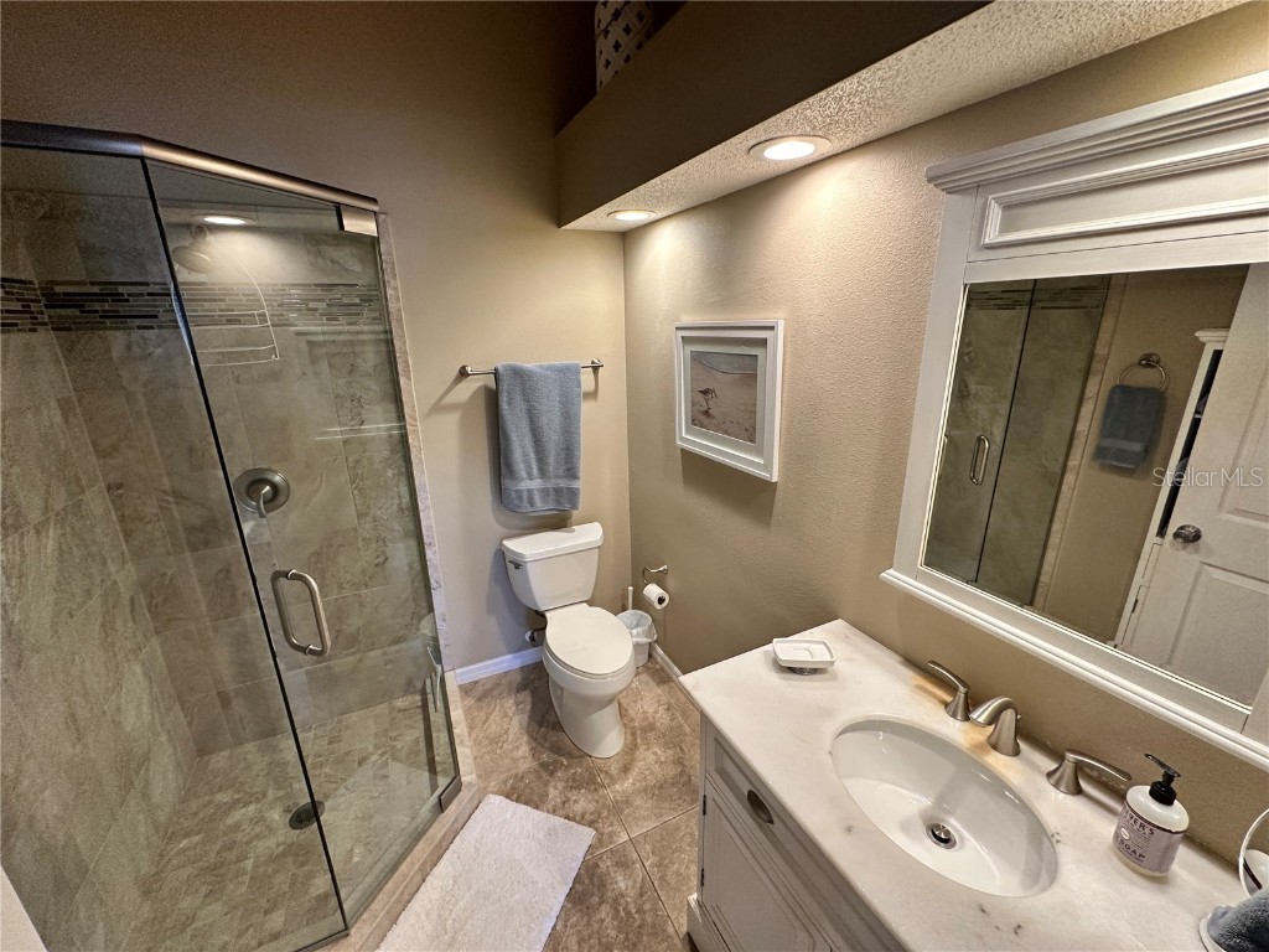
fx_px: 513
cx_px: 634
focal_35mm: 14
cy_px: 476
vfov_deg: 85.7
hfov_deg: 102.1
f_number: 2.2
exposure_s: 1/120
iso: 250
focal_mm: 2.22
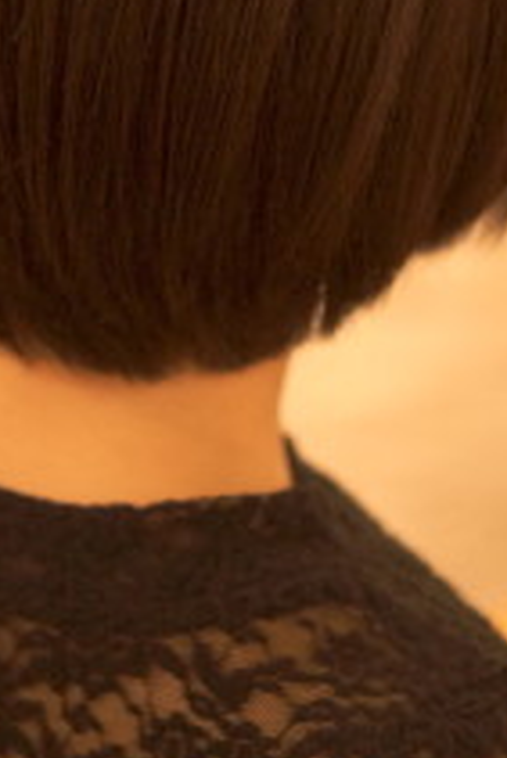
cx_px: 187
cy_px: -72
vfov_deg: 16.0
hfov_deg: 11.1
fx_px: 2619
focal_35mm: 124
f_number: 2
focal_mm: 35
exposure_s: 1/500
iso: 800
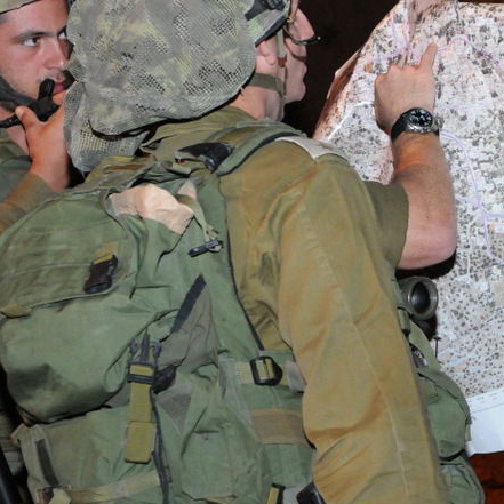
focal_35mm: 133
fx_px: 2191
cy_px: 224
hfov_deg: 12.9
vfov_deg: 13.1
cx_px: 511
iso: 2500
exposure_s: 1/60
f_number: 5
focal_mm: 45
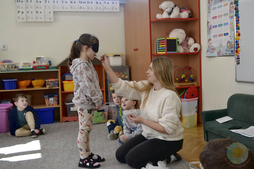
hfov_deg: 43.6
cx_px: 127
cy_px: 84
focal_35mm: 45
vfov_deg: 29.9
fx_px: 318
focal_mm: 30
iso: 400
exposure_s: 1/80
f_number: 4.5
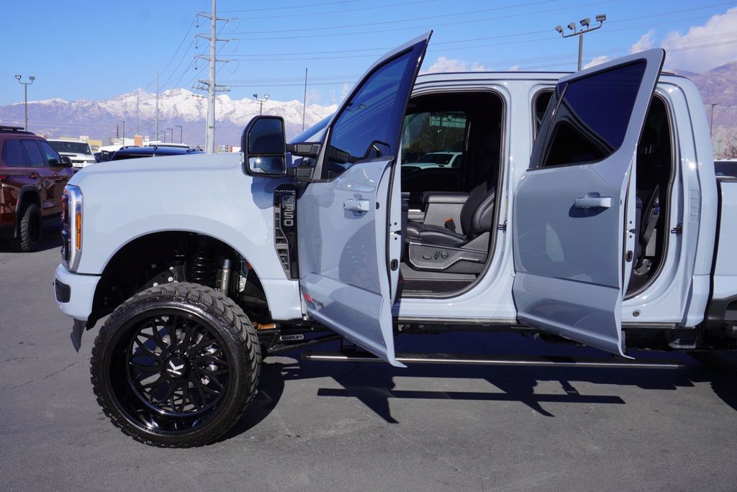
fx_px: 707
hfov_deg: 55.1
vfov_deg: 38.4
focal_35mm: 34
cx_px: 368
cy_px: 246
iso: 100
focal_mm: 23
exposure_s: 1/160
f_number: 10
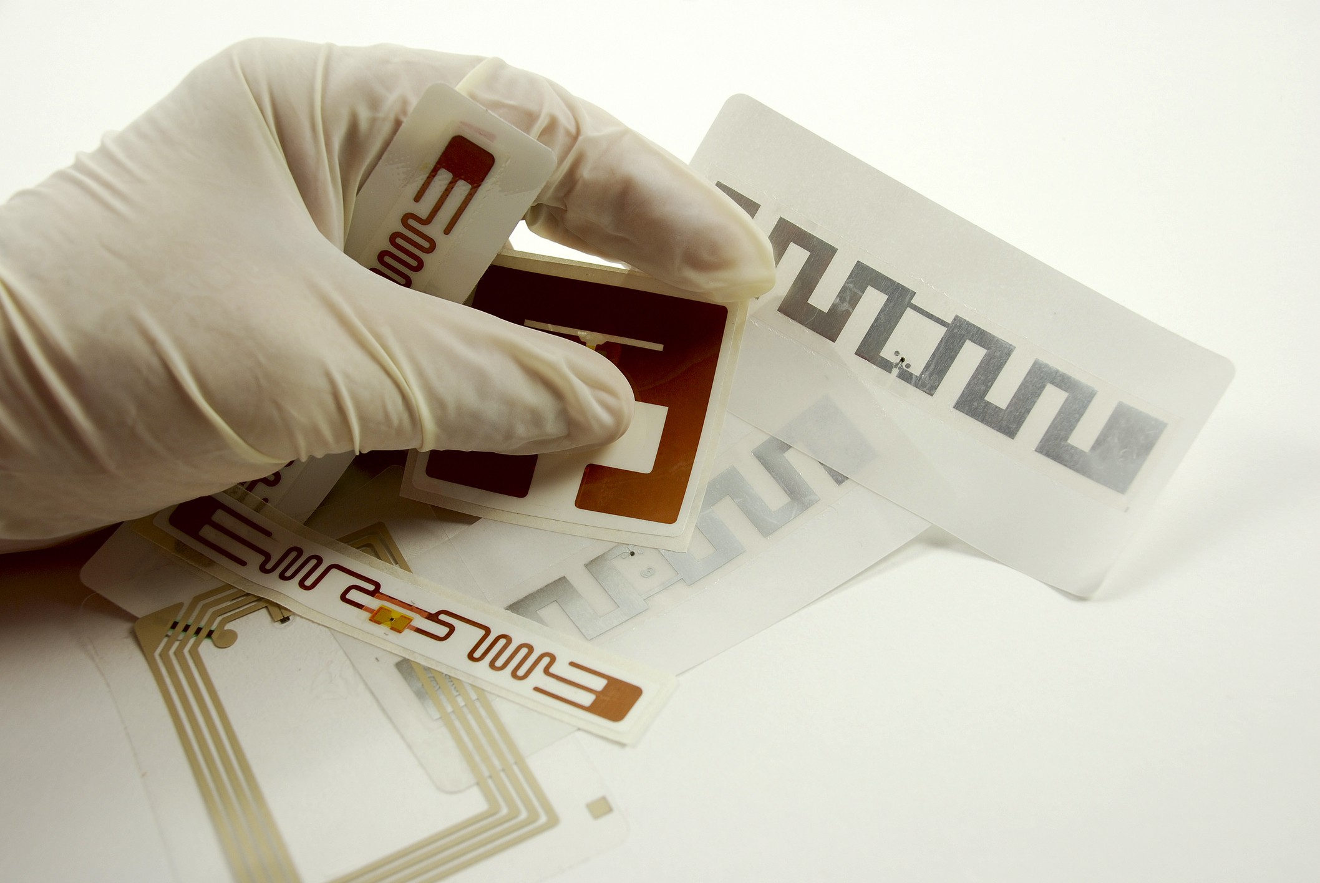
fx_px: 1927
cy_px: 442
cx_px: 660
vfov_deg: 25.8
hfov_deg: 37.8
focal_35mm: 52
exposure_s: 1/6
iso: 100
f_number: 8
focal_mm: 35
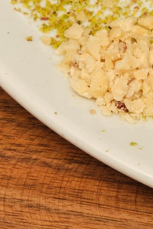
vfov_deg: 5.8
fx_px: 2223
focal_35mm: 348
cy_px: -196
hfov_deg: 3.9
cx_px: 396
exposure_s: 1/125
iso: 200
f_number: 5.6
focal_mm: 31.5
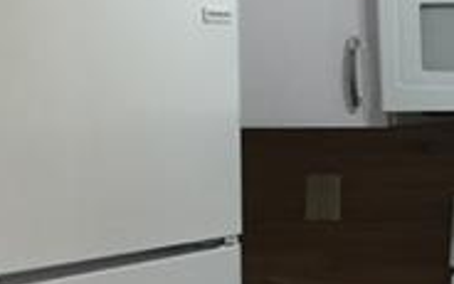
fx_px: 1584
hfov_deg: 15.9
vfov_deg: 10.0
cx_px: 501
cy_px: 395
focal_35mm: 128
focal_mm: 4.2
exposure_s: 1/40
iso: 32
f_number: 2.2
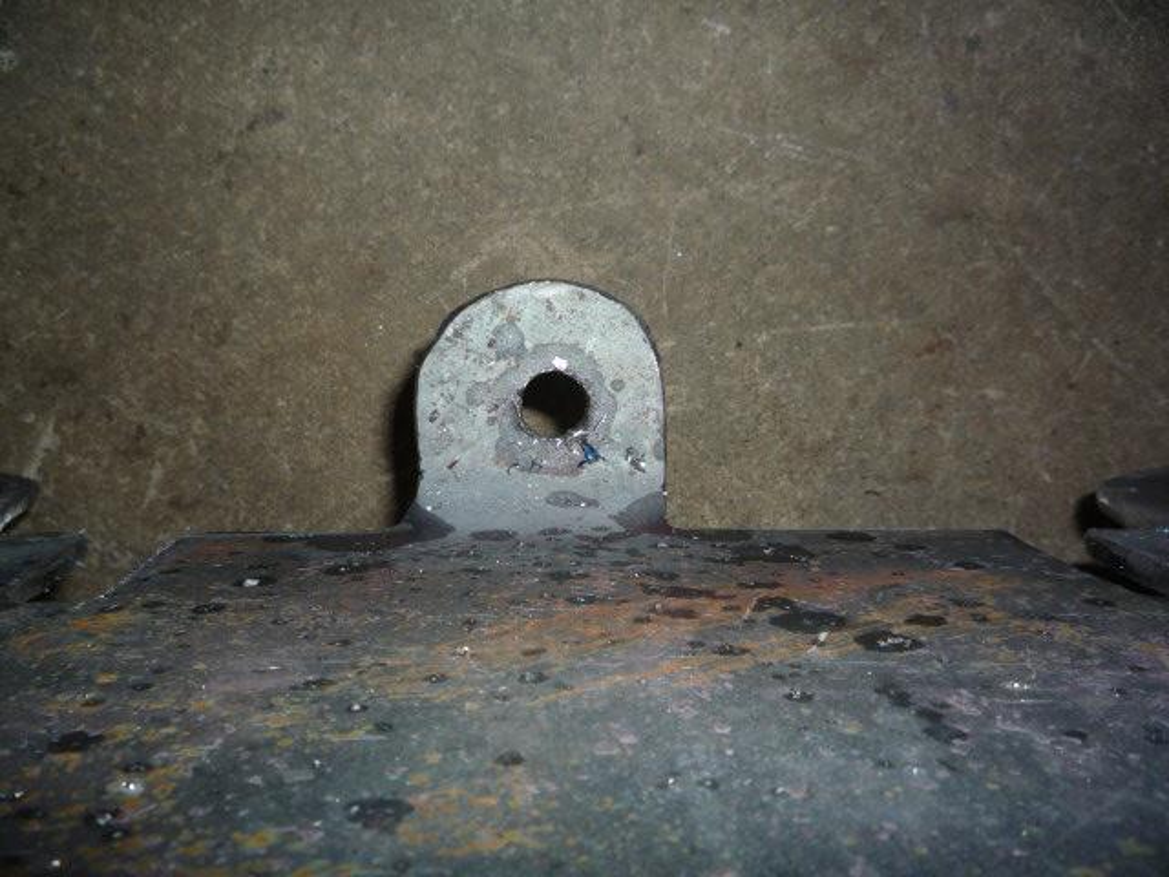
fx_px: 1013
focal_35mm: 30
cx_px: 584
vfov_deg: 46.8
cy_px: 438
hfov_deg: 60.0
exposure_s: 1/30
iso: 100
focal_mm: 5.2
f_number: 4
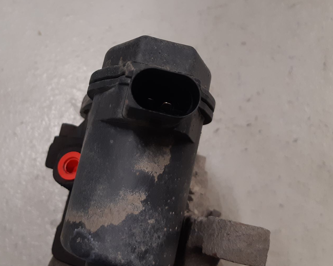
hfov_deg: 44.5
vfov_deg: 36.2
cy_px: 93
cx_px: 132
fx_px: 404
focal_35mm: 41
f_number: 1.7
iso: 125
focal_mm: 3.93
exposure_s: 1/50
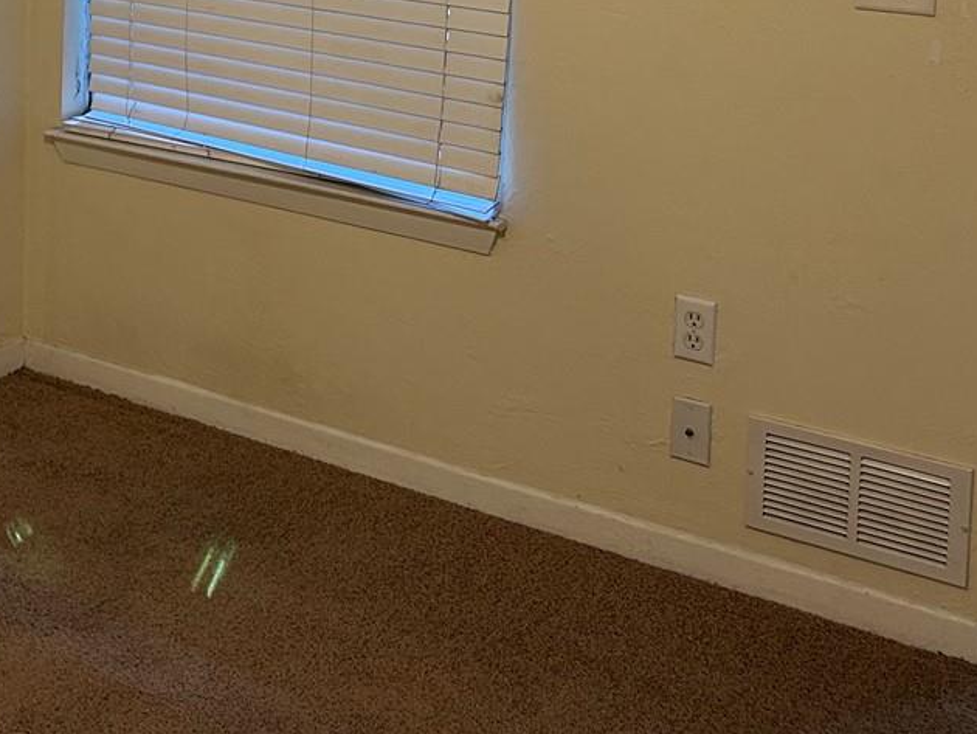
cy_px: -121
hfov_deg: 28.0
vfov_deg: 20.9
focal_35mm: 66
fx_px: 1863
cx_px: 54
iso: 160
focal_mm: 5.7
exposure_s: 1/60
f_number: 1.5
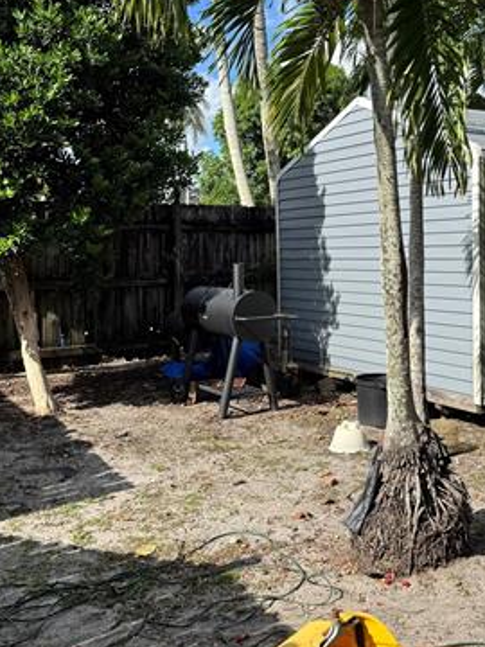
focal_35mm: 40
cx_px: 331
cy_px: 255
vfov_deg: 46.5
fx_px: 747
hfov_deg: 35.5
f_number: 1.78
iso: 80
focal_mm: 6.76
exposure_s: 1/2959
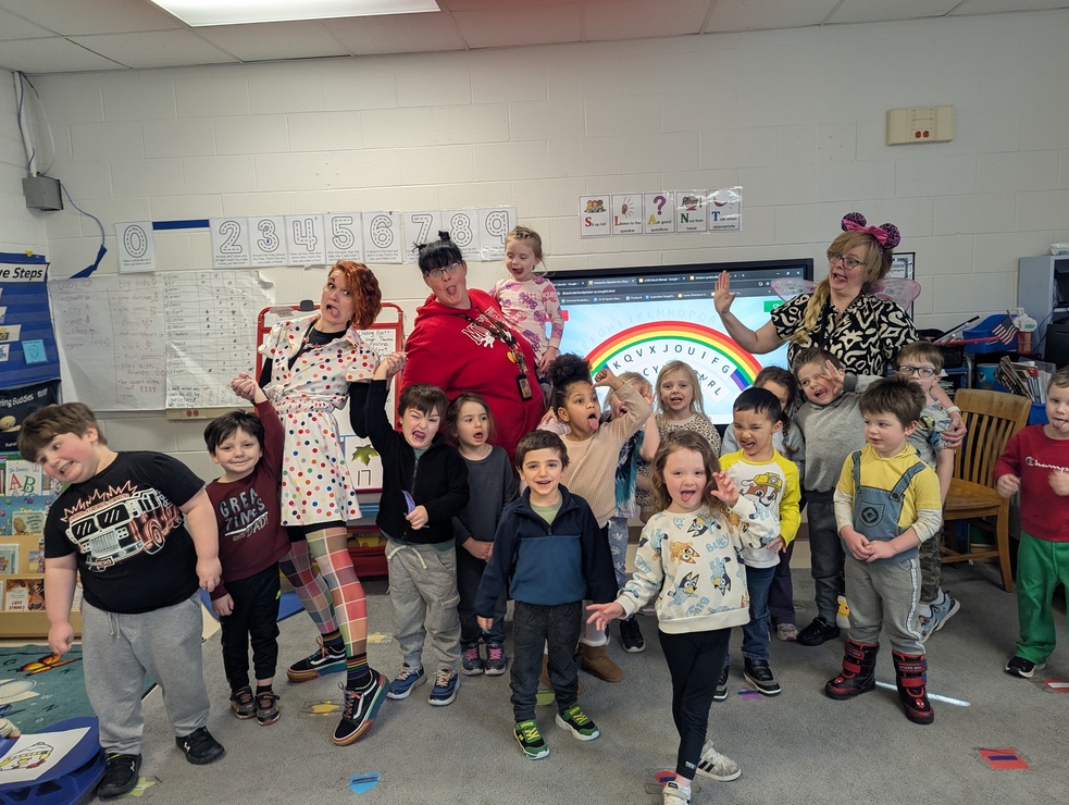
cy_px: 398
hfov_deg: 69.3
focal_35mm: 25
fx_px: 773
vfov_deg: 55.0
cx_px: 556
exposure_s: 1/40
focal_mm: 6.81
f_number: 1.85
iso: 158
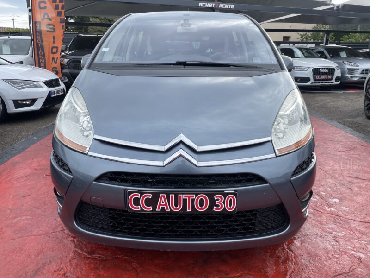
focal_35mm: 26
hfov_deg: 67.3
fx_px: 278
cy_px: 139
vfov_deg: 53.1
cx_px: 185
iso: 32
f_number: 1.6
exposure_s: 1/1304
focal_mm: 4.2
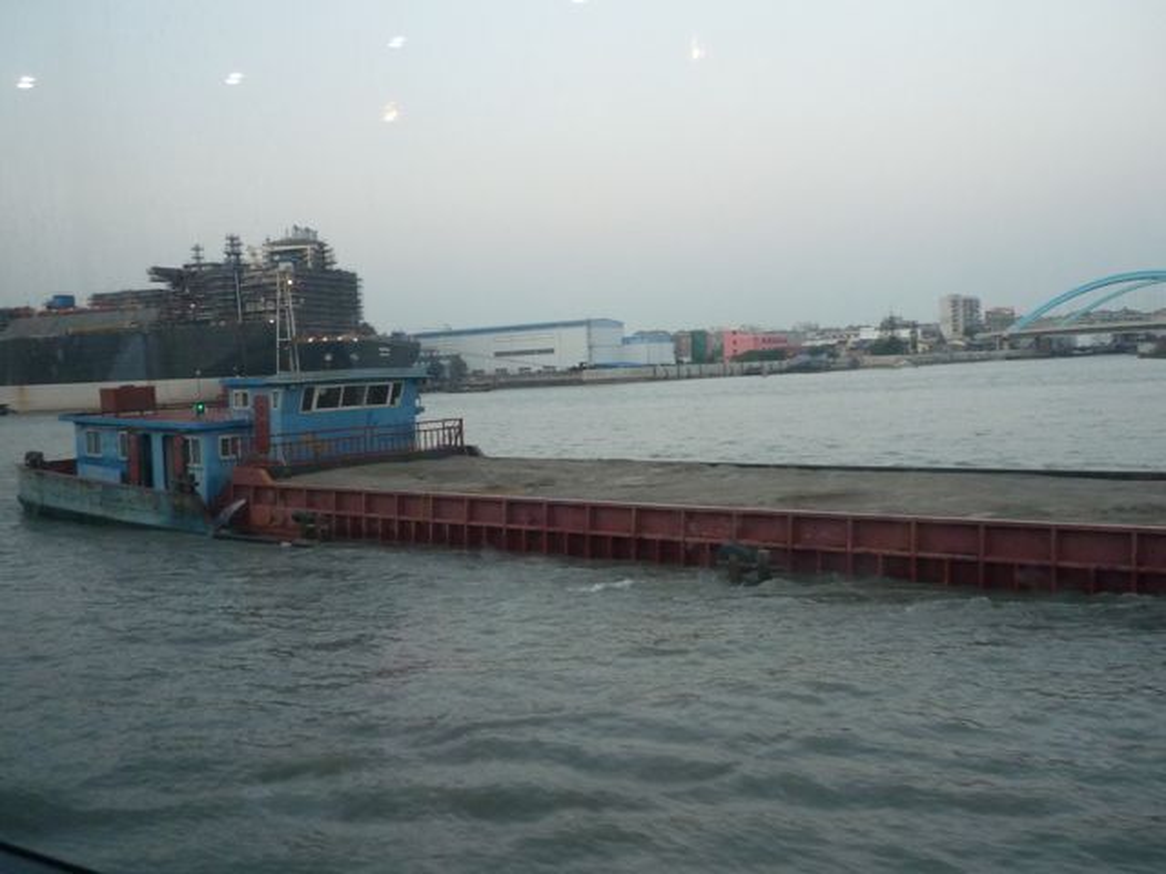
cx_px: 583
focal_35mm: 33
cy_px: 437
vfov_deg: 42.9
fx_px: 1112
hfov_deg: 55.4
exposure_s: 1/60
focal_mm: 5.5
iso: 250
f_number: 2.8
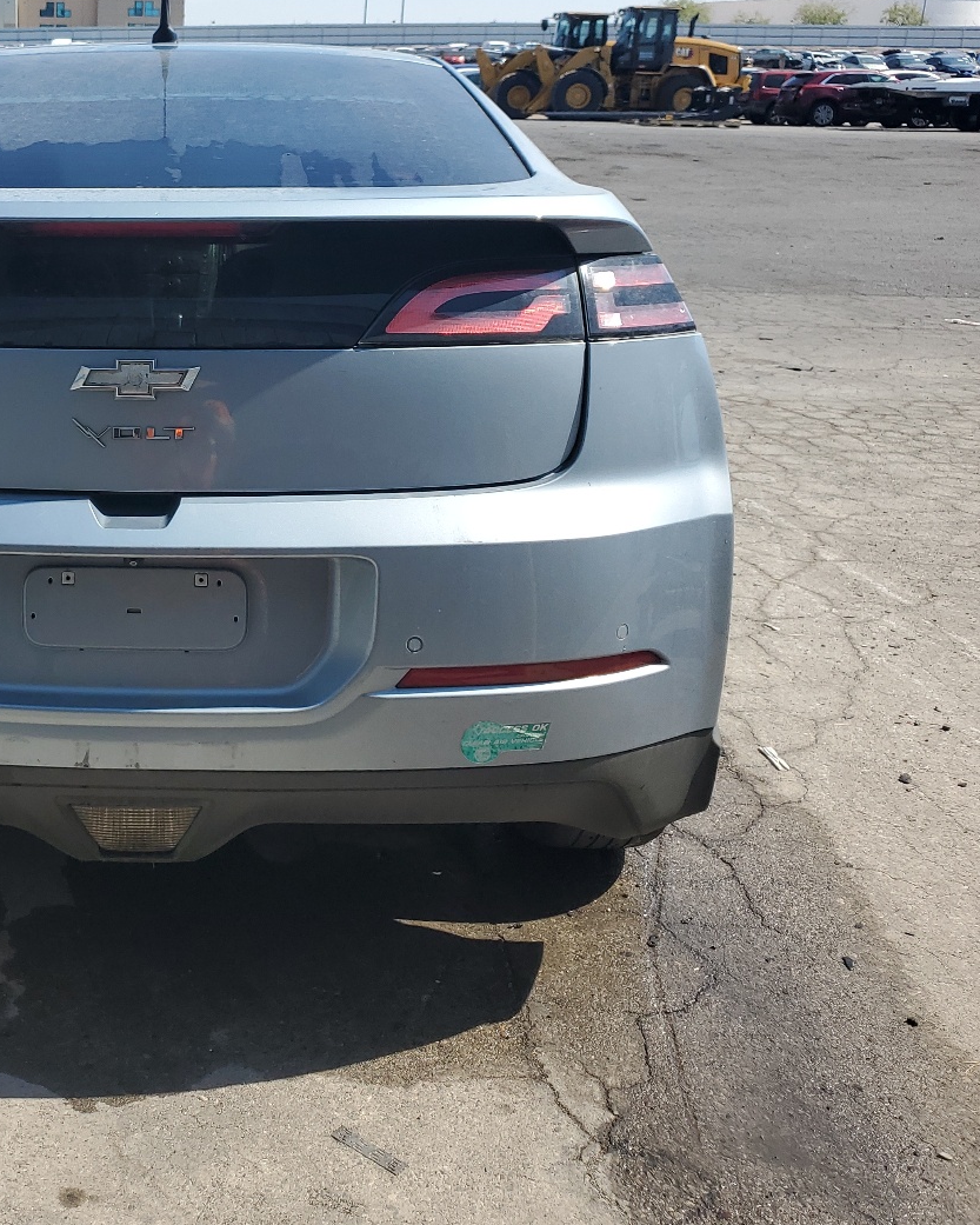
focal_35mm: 39
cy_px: 542
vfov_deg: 46.8
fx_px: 1414
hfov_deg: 36.1
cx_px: 116
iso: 50
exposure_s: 1/3333
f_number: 1.5
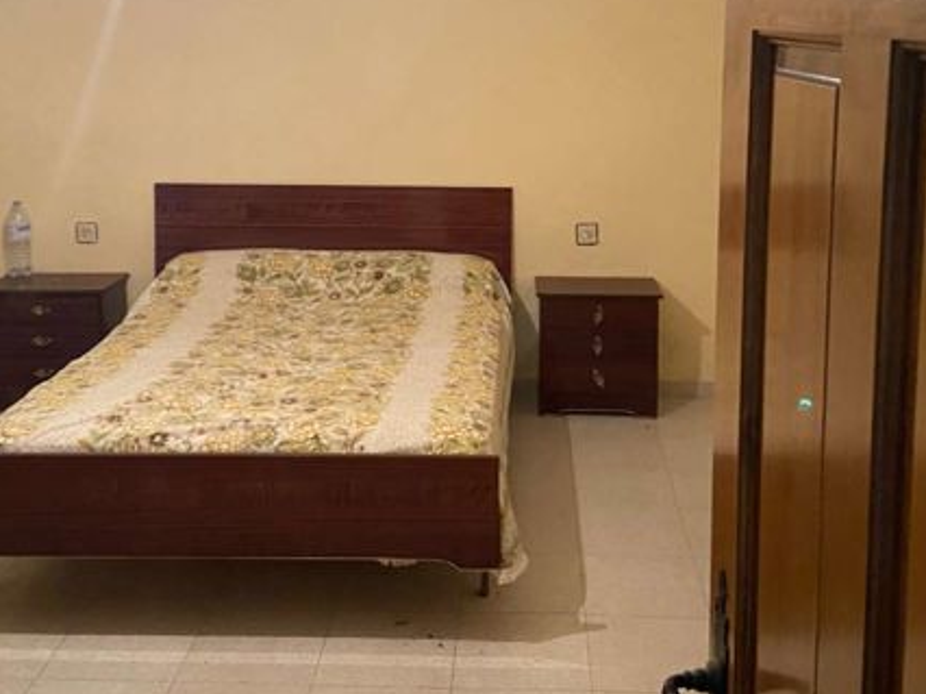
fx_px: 1150
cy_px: 176
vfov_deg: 32.9
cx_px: 484
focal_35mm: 43
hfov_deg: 43.9
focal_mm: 4.25
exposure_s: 1/33
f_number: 1.8
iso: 500
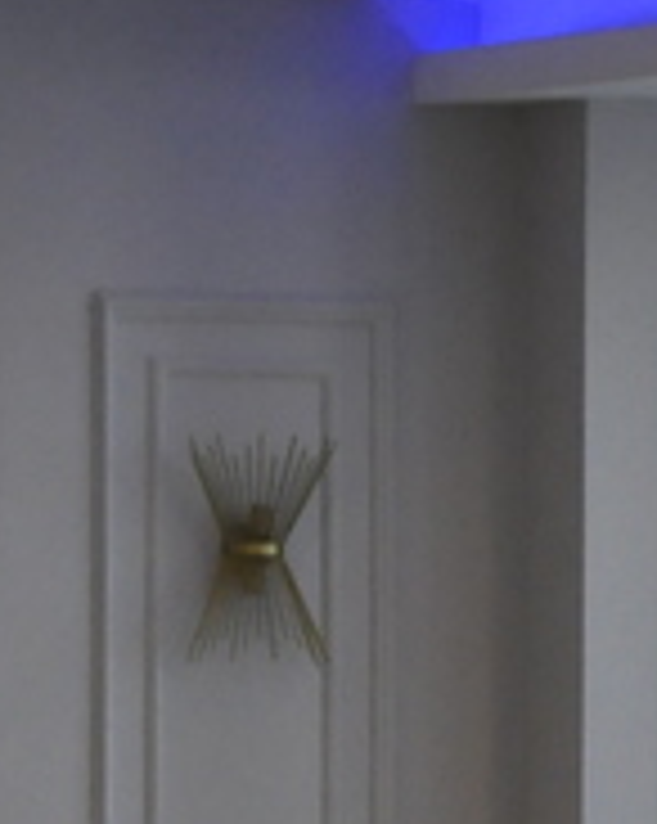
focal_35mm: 667
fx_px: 16238
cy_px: 1274
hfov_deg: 2.3
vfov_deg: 2.9
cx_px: 778
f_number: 5.3
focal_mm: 75
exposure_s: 1/160
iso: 1000
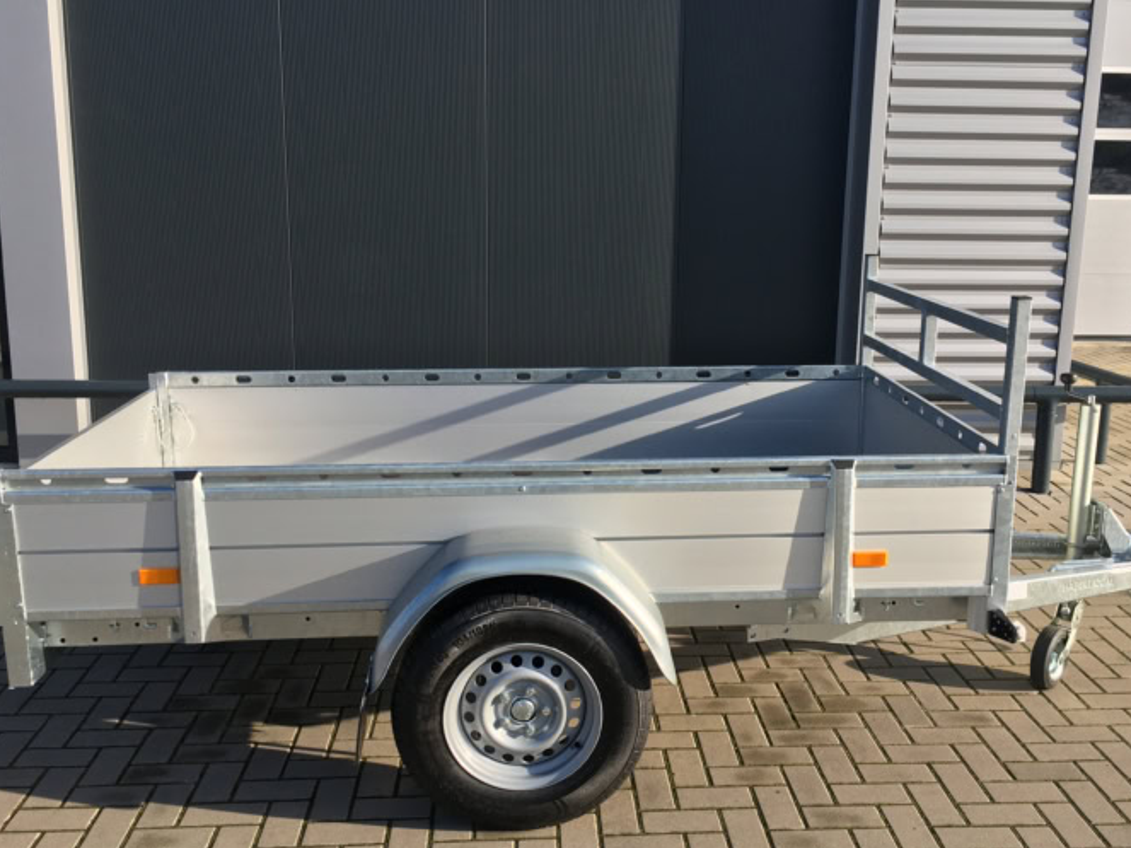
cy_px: 413
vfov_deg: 40.7
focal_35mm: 35
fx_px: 1143
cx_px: 621
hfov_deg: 52.5
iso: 25
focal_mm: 4.2
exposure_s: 1/761
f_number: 2.2
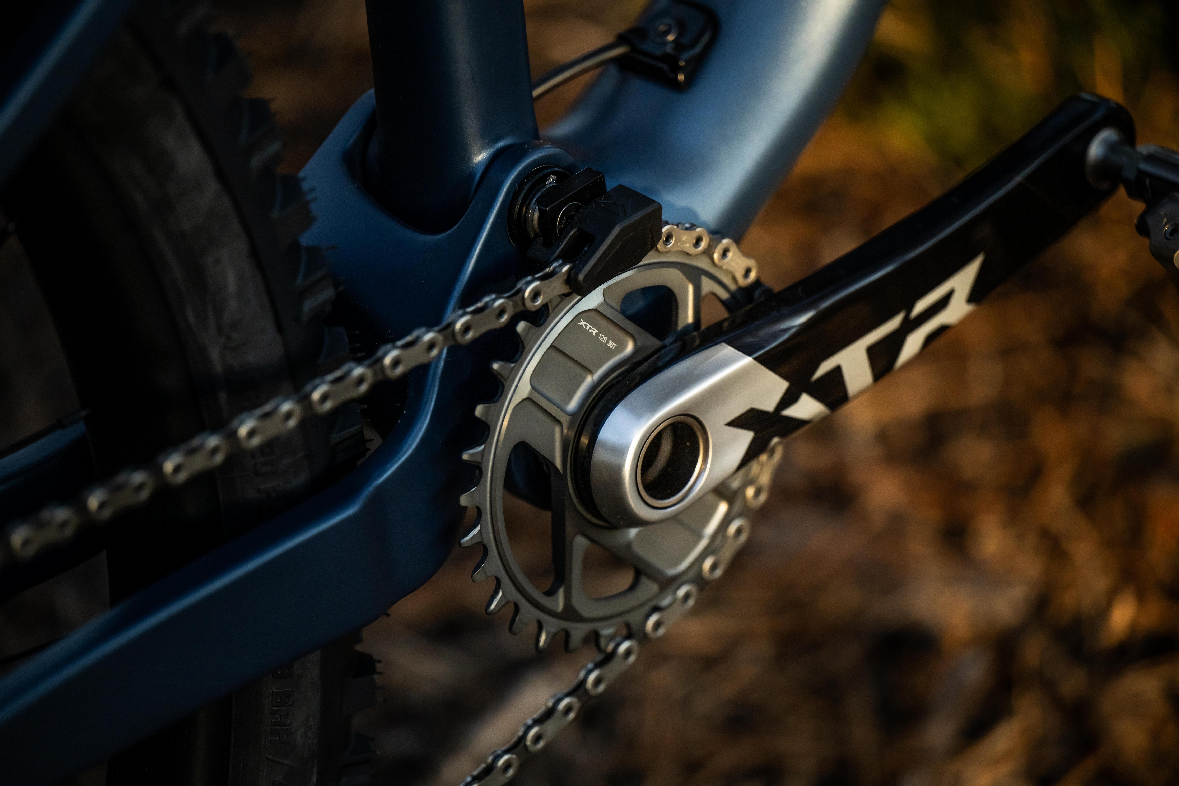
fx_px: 6550
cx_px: 590
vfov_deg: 6.9
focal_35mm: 200
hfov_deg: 10.3
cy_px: 393
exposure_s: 1/4000
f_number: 3.2
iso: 800
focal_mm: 200
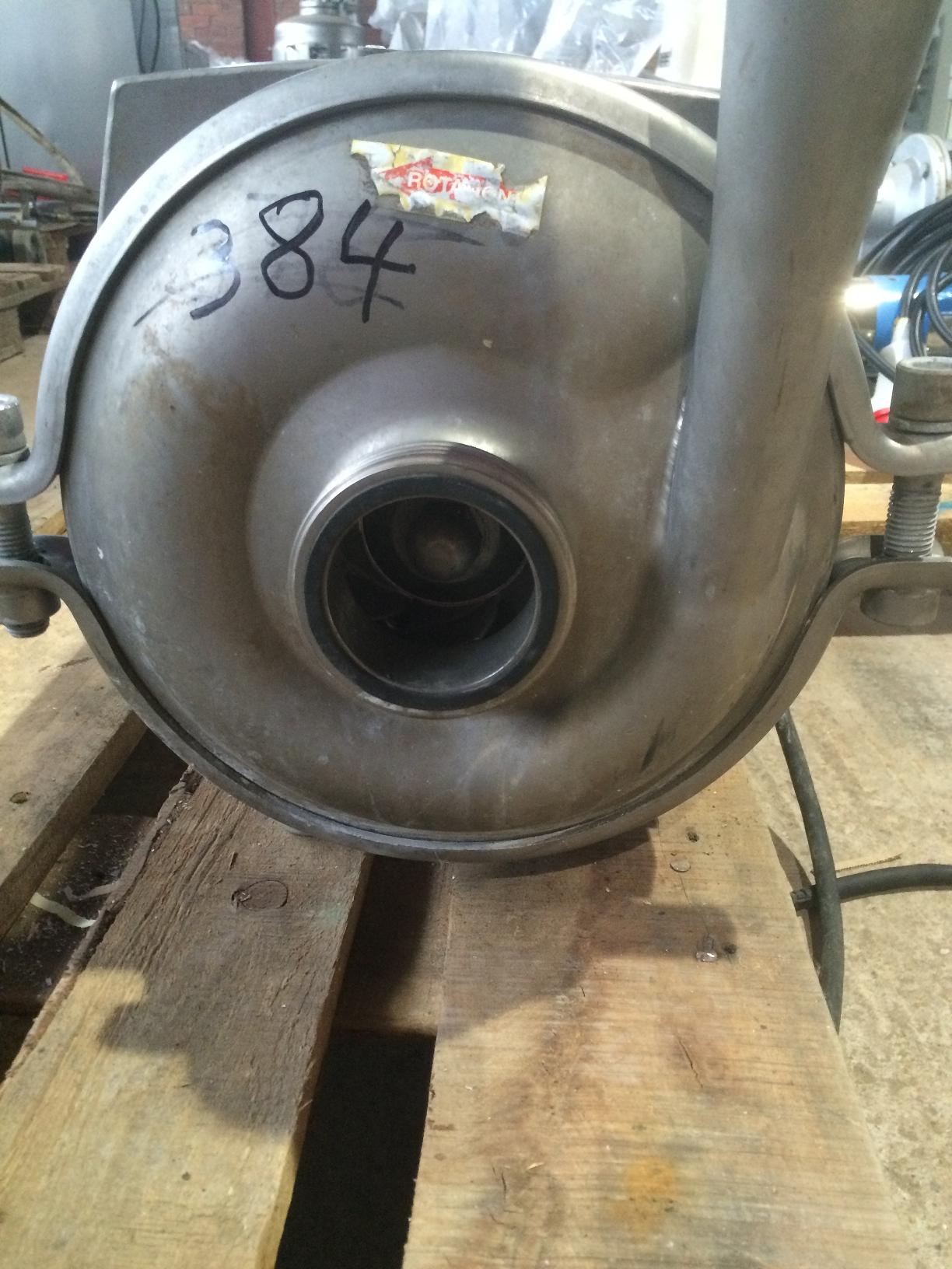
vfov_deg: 61.7
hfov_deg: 48.2
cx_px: 476
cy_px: 634
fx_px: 1063
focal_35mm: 29
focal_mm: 4.15
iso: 250
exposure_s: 1/20
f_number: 2.2
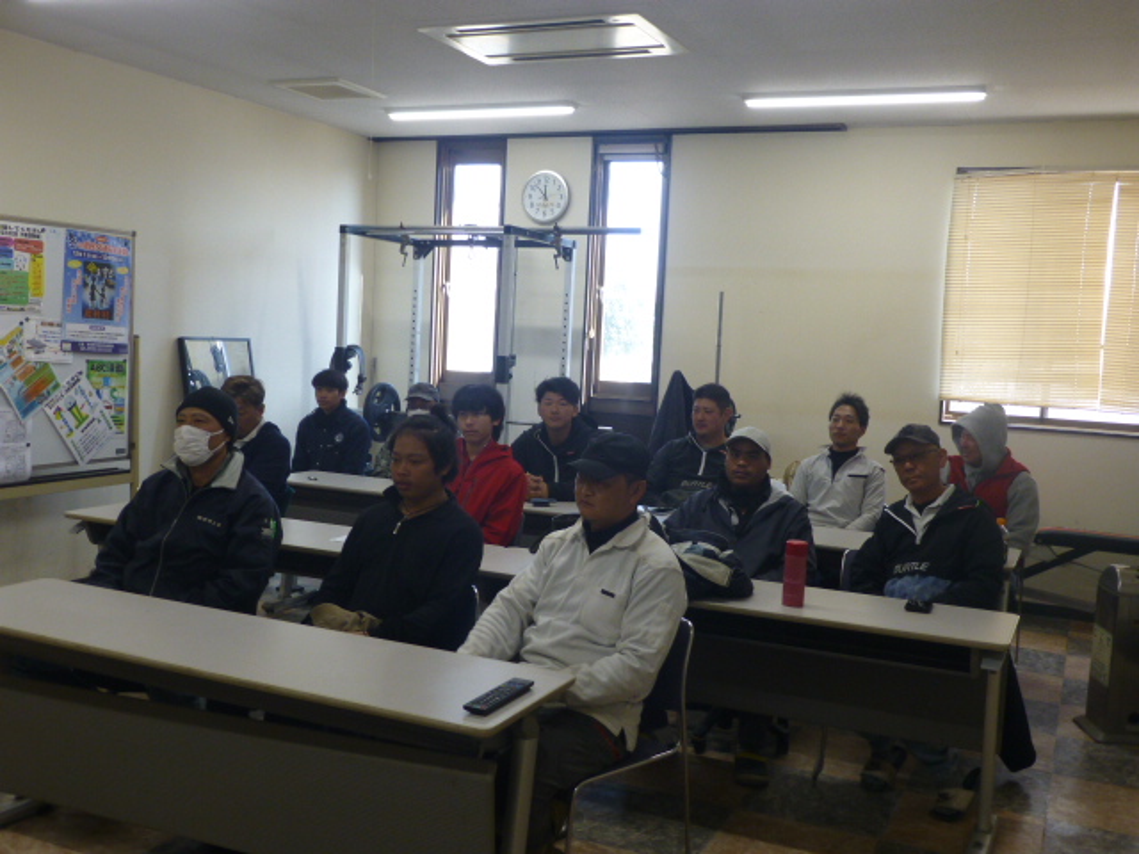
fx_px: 1119
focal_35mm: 34
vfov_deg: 41.8
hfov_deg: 54.0
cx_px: 570
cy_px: 427
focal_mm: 6.1
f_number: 3.7
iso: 200
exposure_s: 1/60
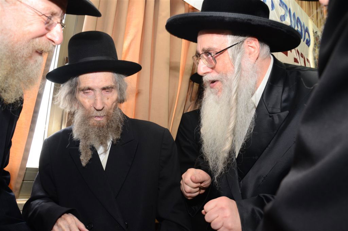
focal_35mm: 27
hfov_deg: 67.5
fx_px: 260
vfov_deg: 47.7
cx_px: 174
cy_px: 116
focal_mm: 18
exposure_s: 1/125
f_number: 5.6
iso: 800
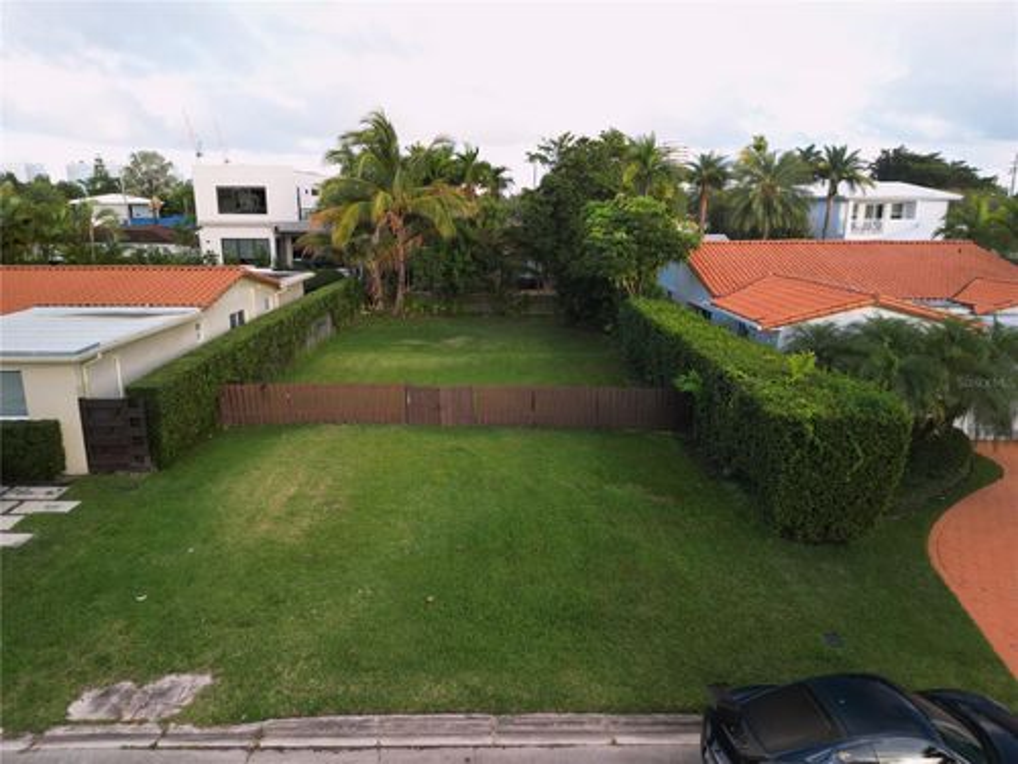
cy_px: 382
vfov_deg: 56.8
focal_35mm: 24
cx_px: 509
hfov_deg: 71.6
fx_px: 706
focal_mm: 6.72
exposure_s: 1/100
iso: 100
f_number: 1.7
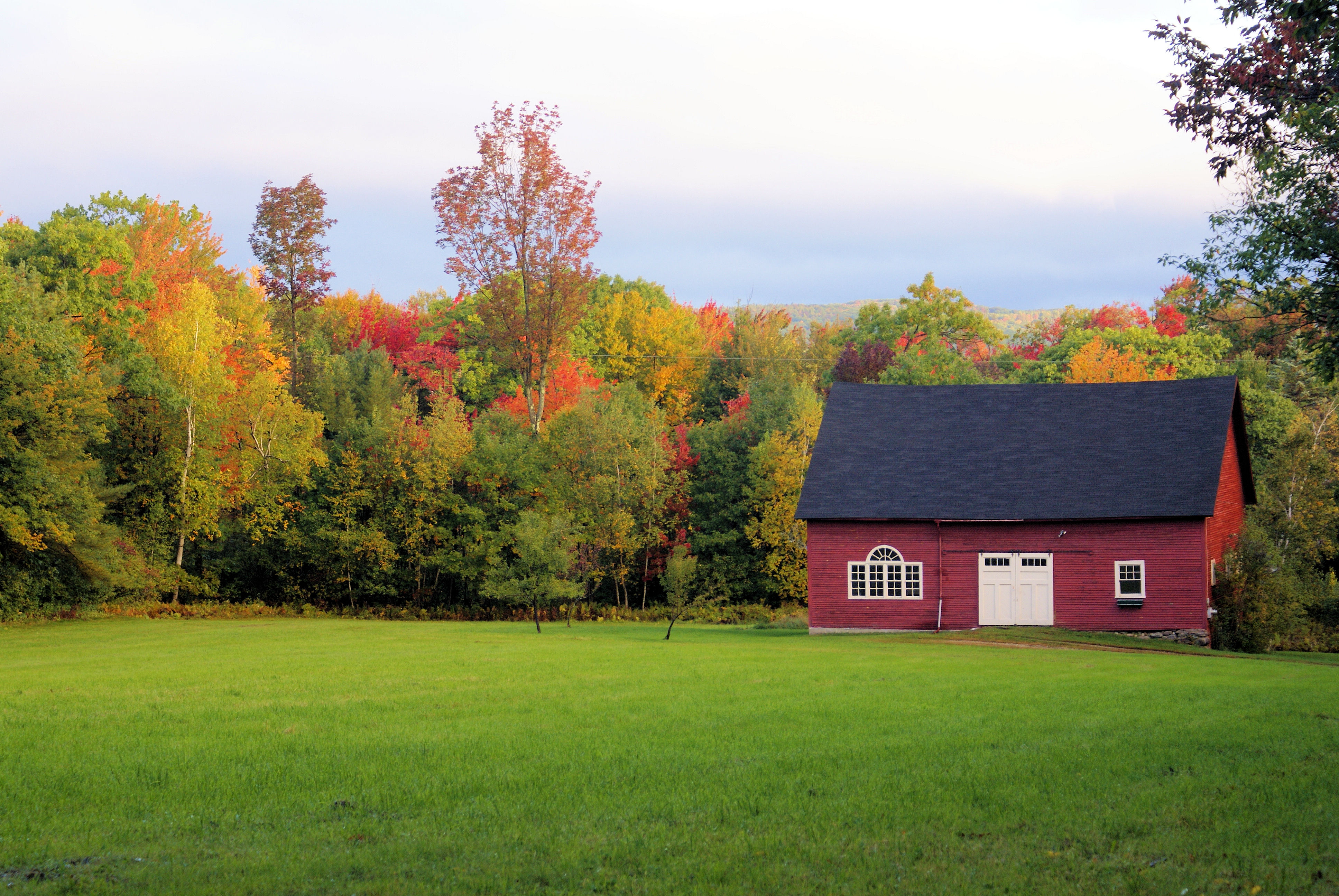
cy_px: 448
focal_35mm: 105
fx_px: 3910
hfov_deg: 19.4
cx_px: 670
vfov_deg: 13.1
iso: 100
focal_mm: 70
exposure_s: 1/60
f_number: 5.6
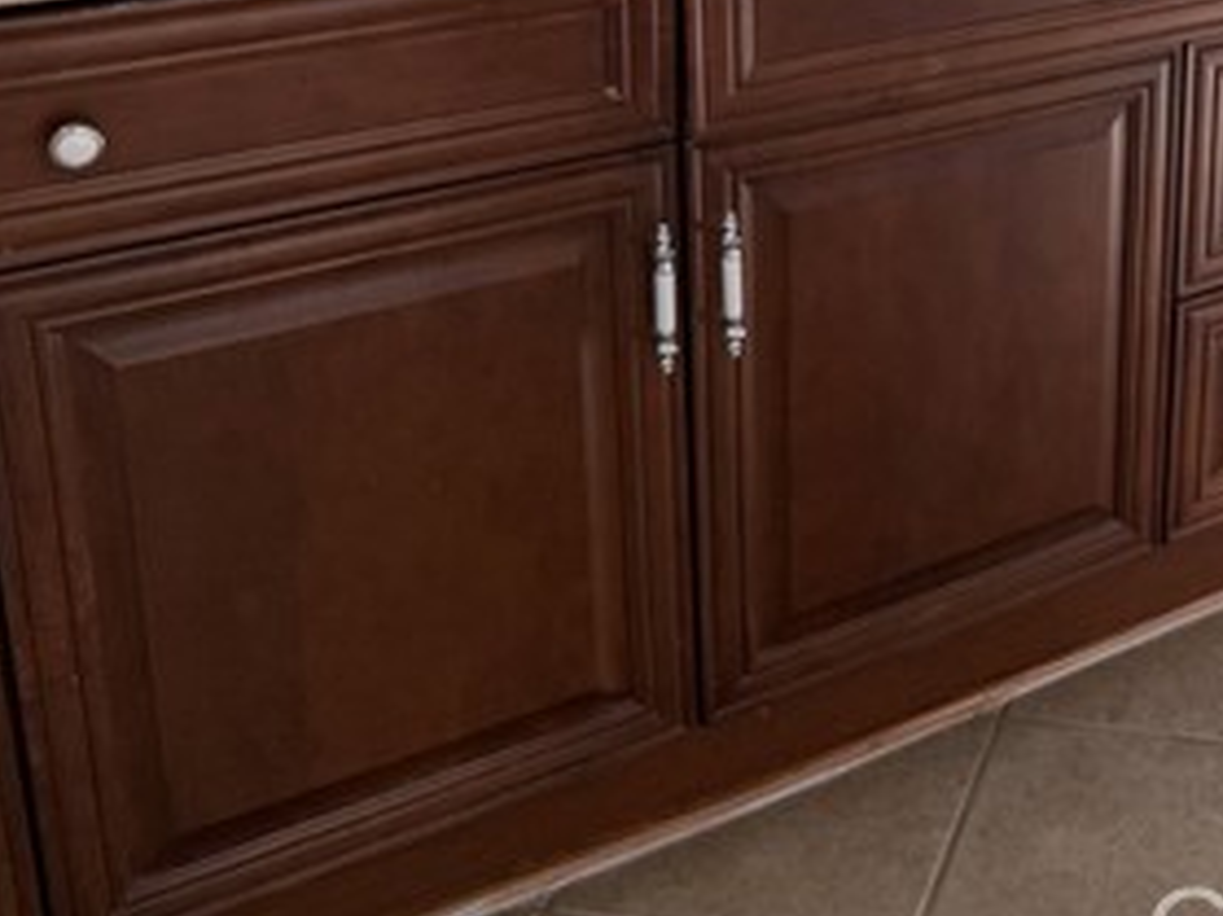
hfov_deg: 31.3
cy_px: -61
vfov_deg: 24.9
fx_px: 1942
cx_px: 1324
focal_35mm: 55
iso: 80
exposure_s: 1/347
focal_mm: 6.76
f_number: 1.78
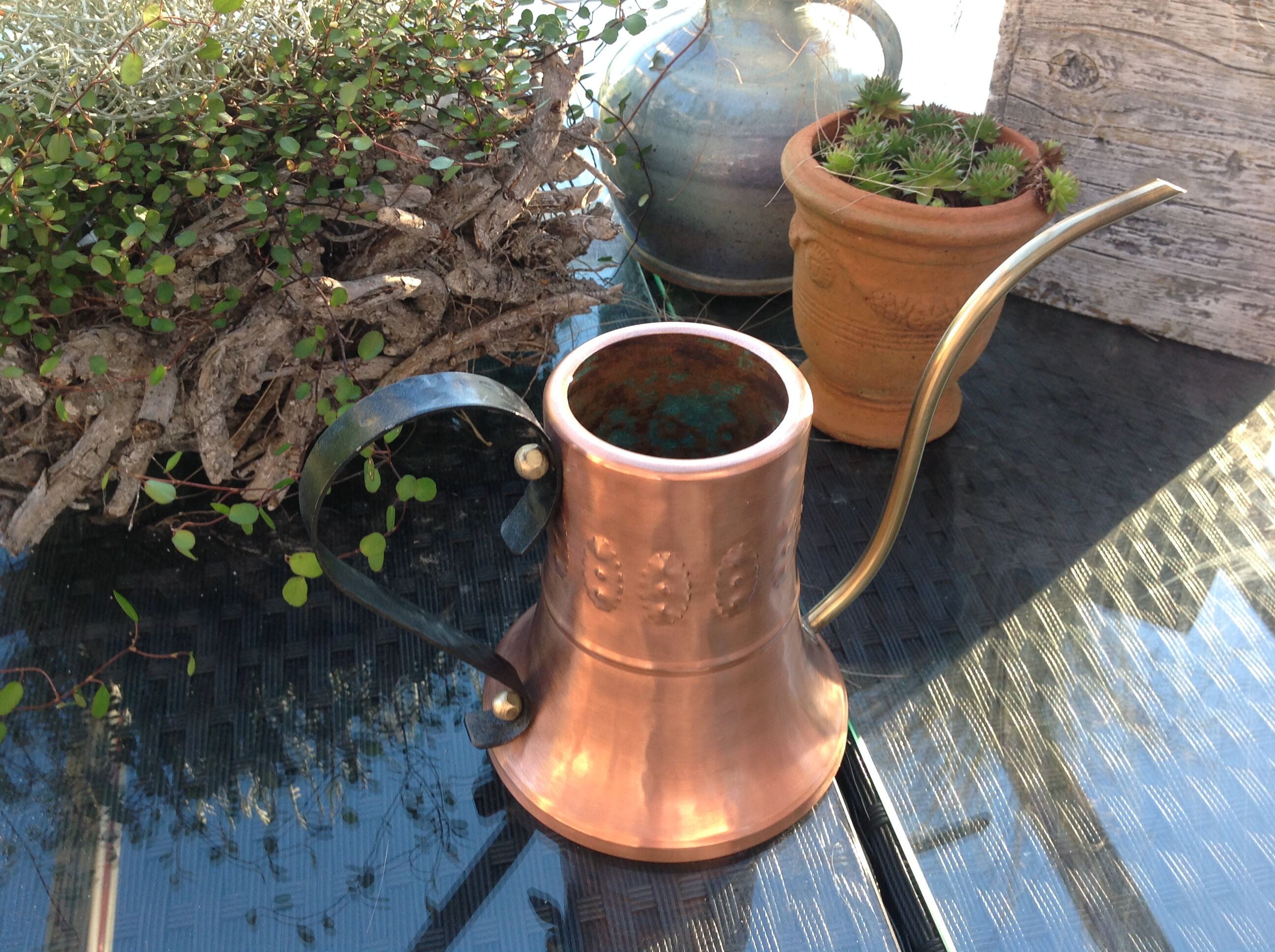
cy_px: 476
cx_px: 638
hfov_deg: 52.7
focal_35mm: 35
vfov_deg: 40.6
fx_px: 1287
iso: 64
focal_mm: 4.28
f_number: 2.4
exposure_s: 1/60
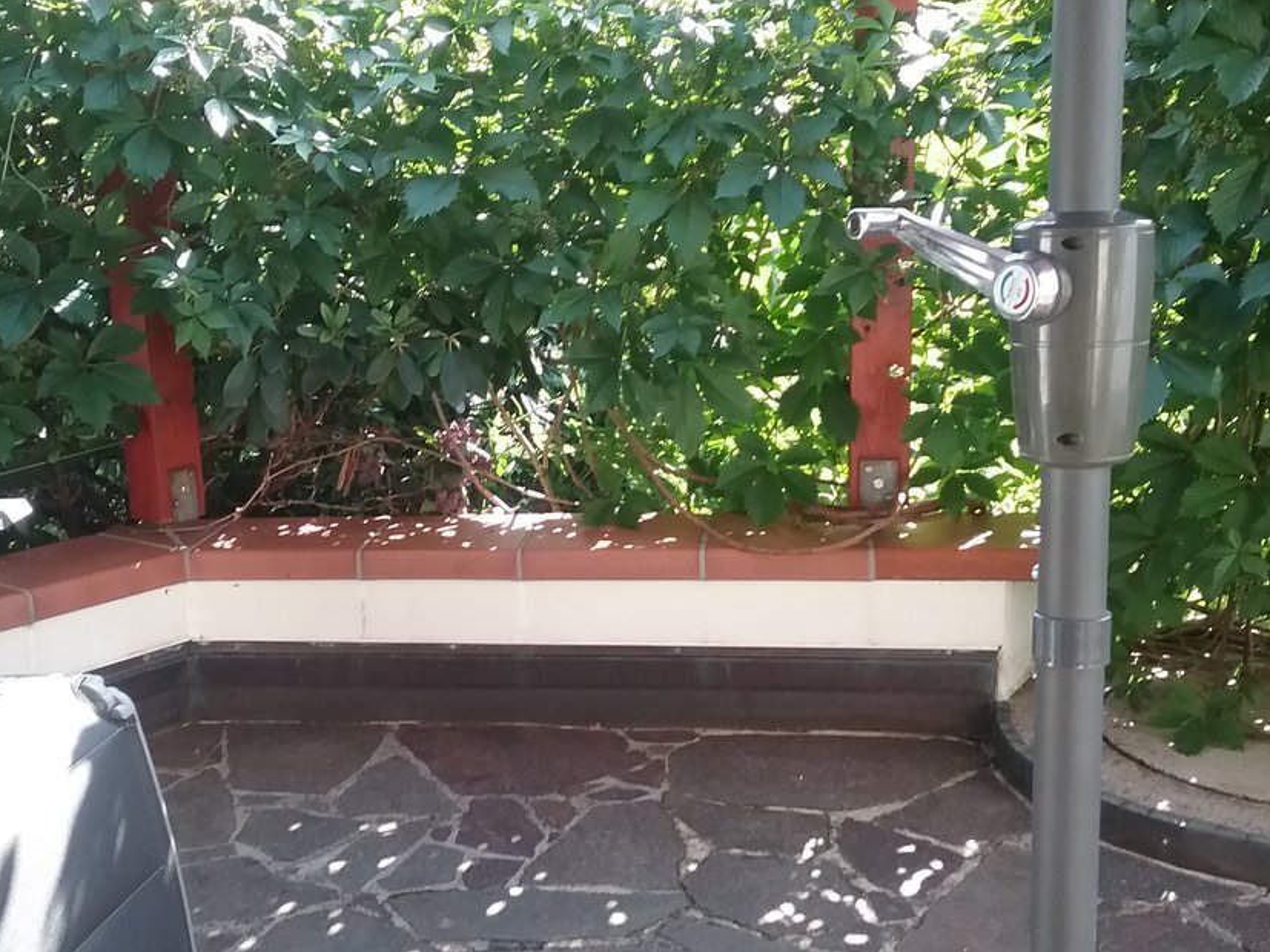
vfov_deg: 32.2
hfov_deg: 41.9
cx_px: 499
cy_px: 441
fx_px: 1651
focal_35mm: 45
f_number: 2.2
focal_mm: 3.3
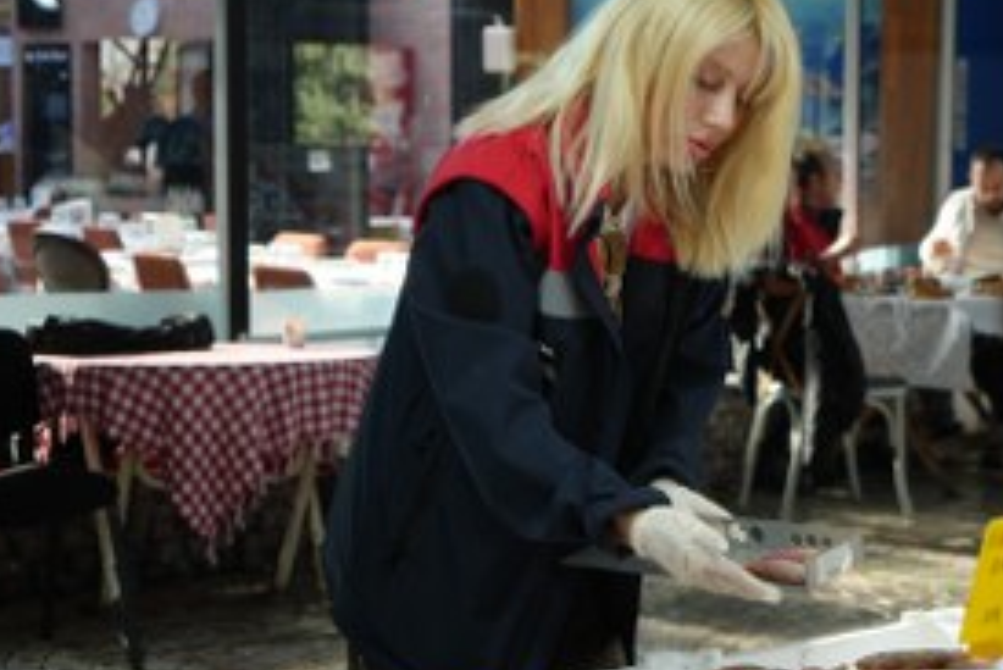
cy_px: 350
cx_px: 787
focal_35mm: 74
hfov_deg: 26.9
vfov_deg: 18.4
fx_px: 2063
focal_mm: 43
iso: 160
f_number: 4
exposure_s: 1/160
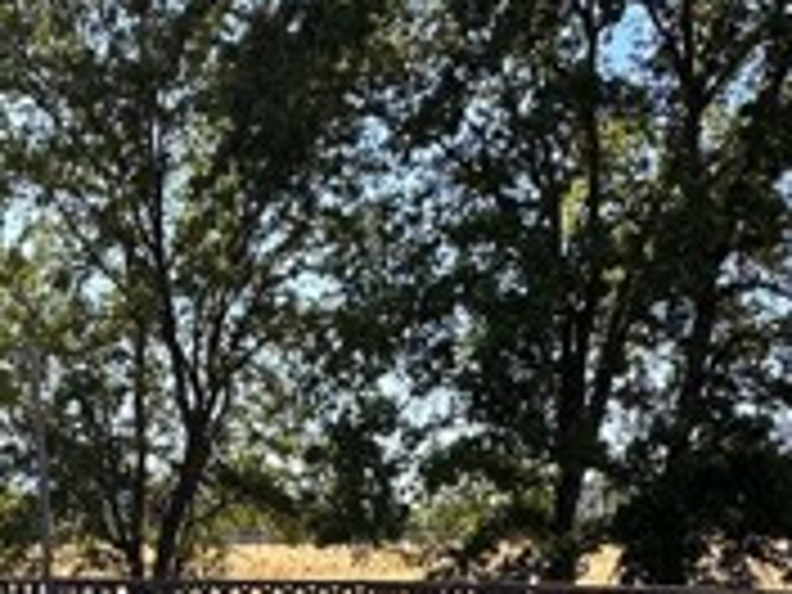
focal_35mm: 51
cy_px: 752
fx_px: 1167
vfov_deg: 25.1
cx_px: 194
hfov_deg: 36.6
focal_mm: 2.22
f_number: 2.2
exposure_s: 1/450
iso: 40
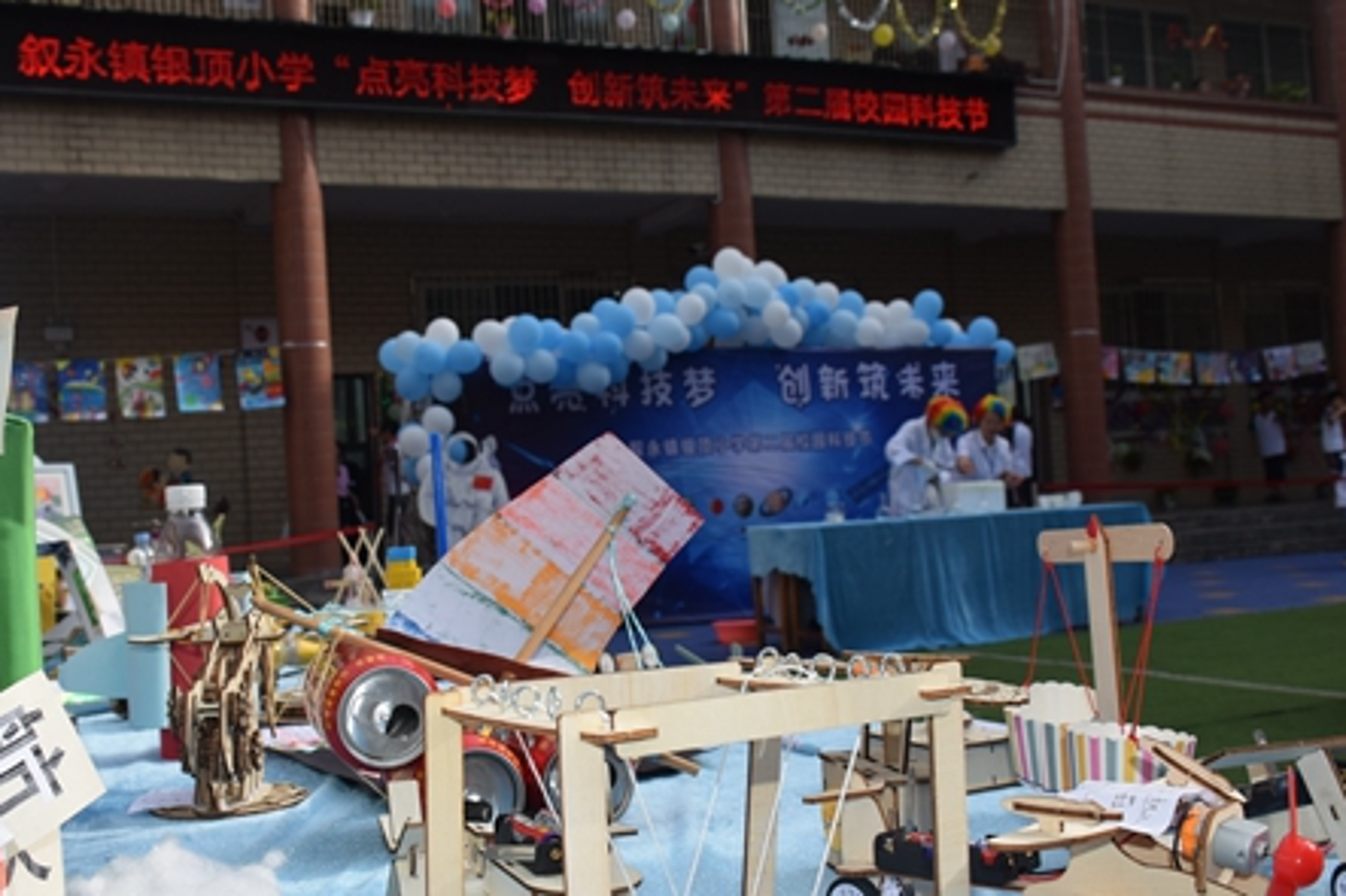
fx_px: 1458
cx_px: 550
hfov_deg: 49.3
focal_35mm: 39
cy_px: 466
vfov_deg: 34.2
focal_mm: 18
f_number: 9
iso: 100
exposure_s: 1/200
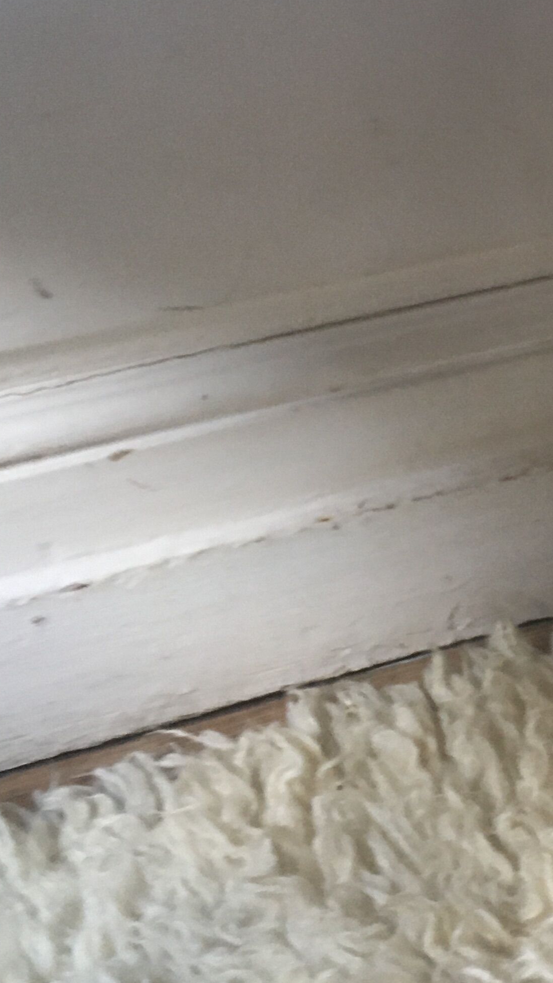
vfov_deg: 32.0
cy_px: 305
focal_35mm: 65
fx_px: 1695
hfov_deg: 17.6
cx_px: 663
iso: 160
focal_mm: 4.15
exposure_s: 1/33
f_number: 2.2
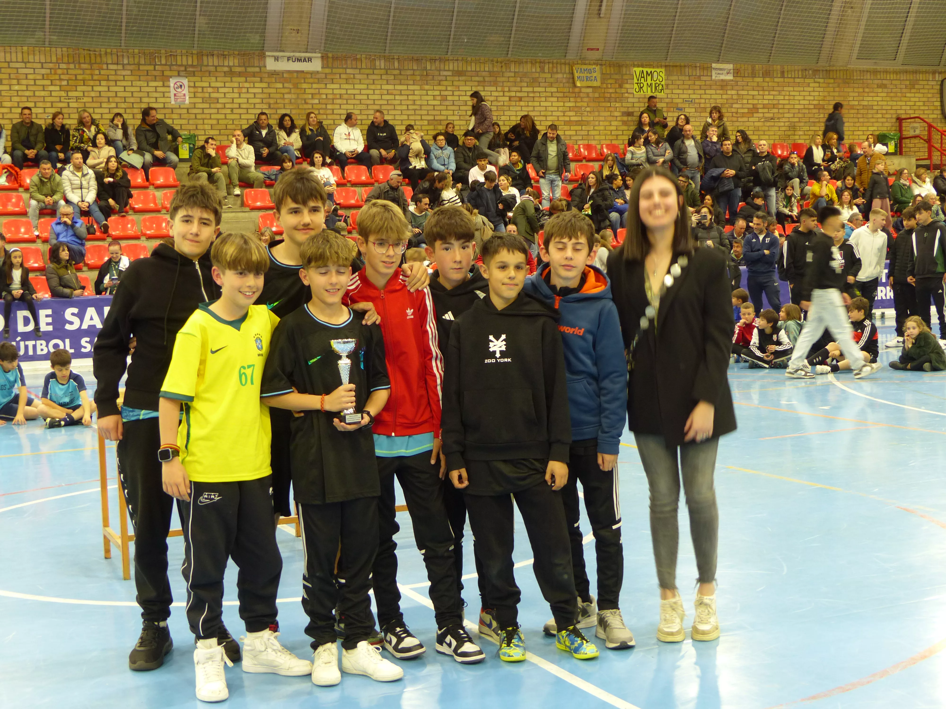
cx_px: 473
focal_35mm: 52
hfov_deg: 36.8
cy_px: 354
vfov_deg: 28.0
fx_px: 1421
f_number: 2.8
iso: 200
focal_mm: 9.4
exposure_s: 1/25
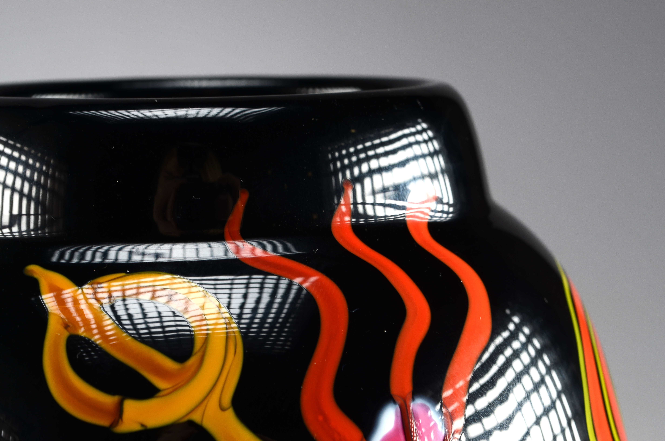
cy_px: 220
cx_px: 332
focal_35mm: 82
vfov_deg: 16.5
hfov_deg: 24.7
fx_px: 1521
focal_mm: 55
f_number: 14
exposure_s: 1/80
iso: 100
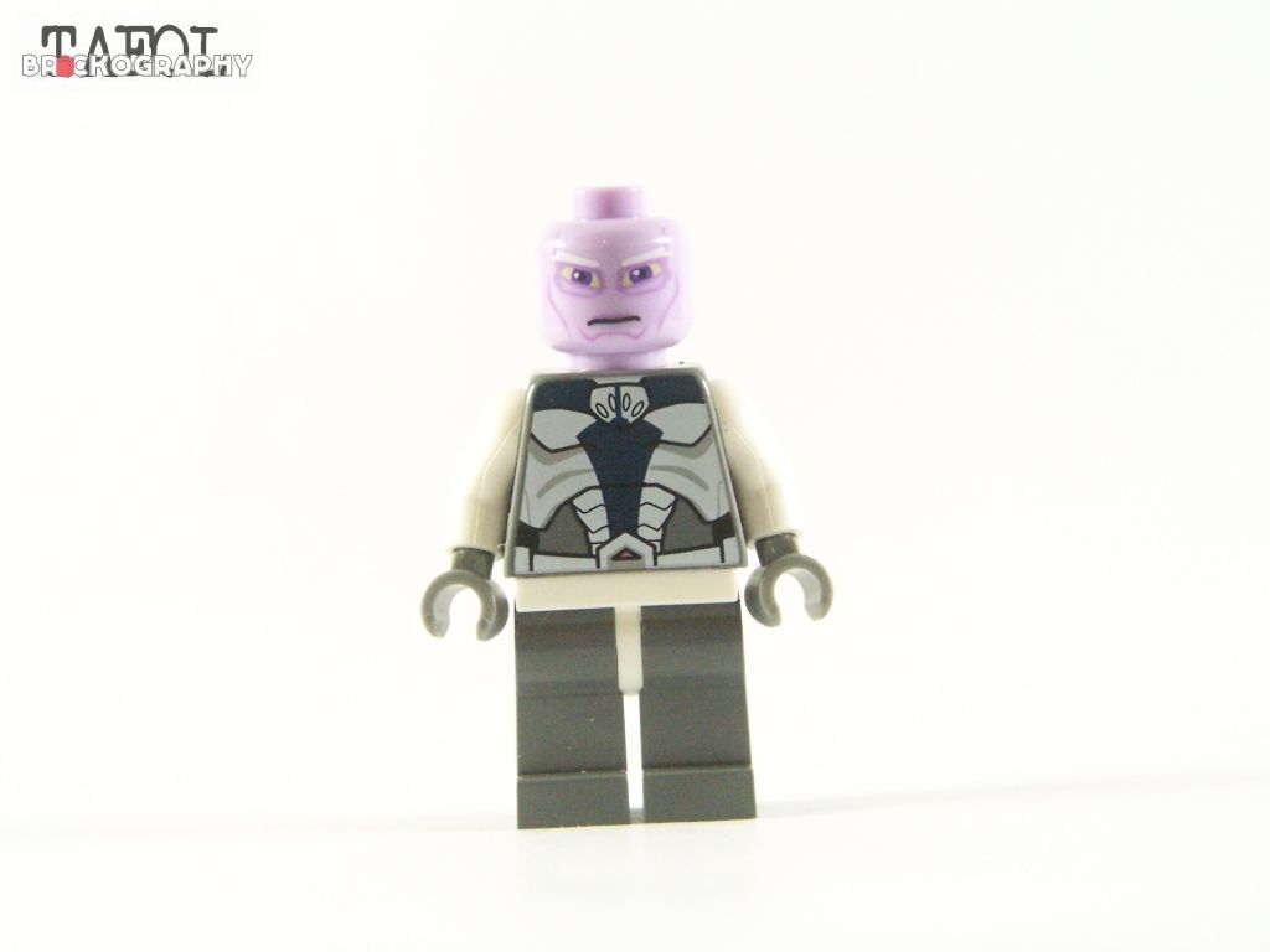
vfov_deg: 12.7
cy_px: 476
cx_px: 635
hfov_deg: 16.8
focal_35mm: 117
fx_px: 4293
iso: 400
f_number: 4
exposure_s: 1/60
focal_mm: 19.4
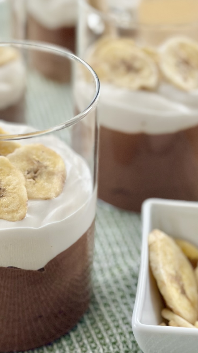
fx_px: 737
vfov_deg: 26.8
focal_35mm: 79
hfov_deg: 15.3
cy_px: 150
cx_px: 69
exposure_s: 1/113
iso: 125
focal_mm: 6.86
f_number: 1.78
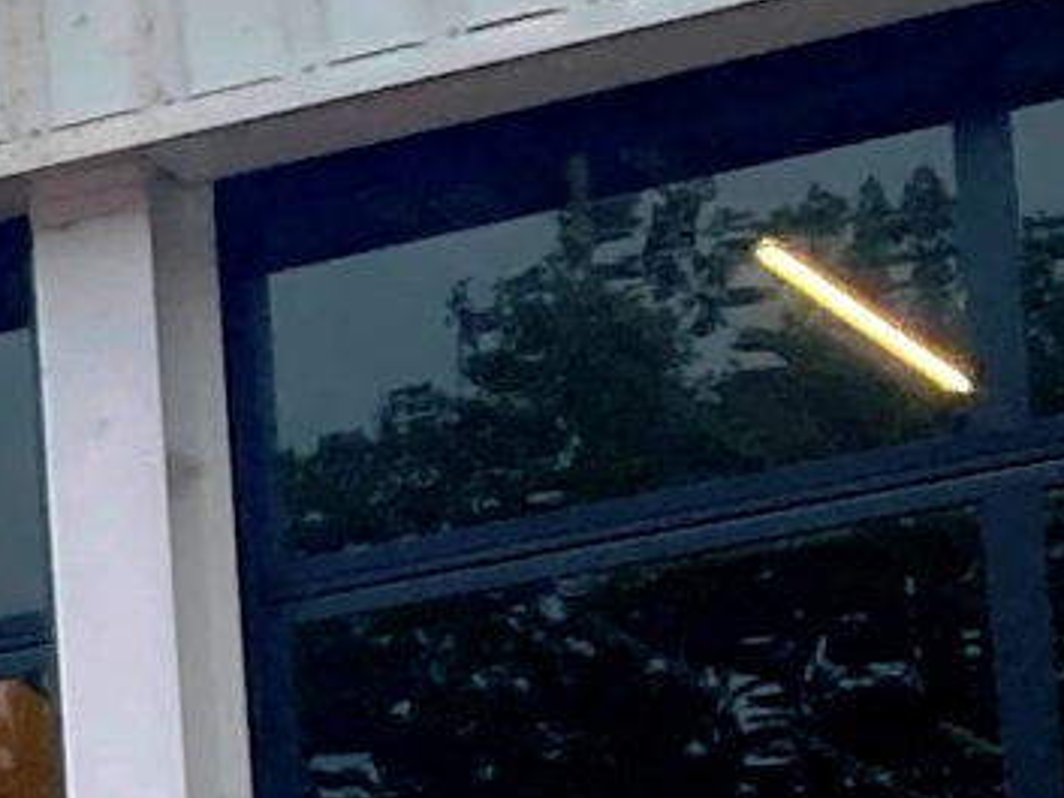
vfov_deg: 6.5
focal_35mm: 224
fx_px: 6887
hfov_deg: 7.2
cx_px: -2704
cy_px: 1345
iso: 20
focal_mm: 3.99
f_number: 1.8
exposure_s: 1/1116
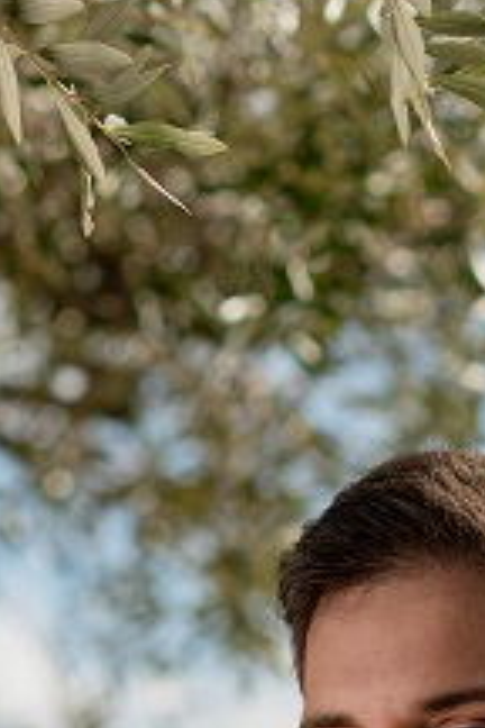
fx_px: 6001
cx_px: 465
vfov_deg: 6.9
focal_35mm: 297
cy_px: 576
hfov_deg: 4.6
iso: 64
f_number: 3.2
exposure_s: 1/1000
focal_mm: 85
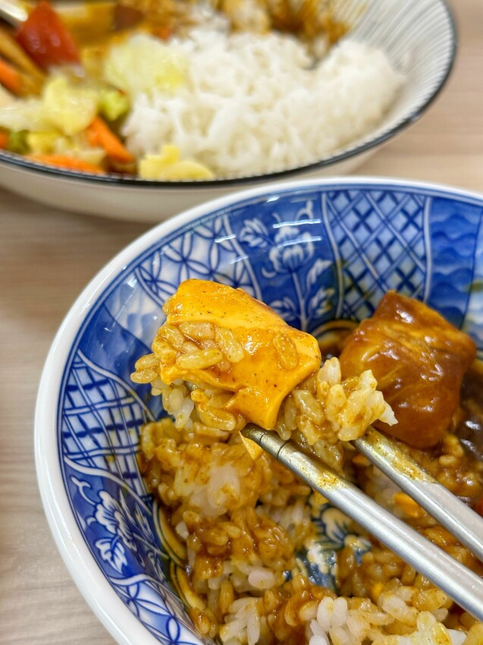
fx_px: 893
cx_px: 242
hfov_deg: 30.3
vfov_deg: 39.7
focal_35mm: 48
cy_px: 322
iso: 200
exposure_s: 1/60
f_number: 1.78
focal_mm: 6.86
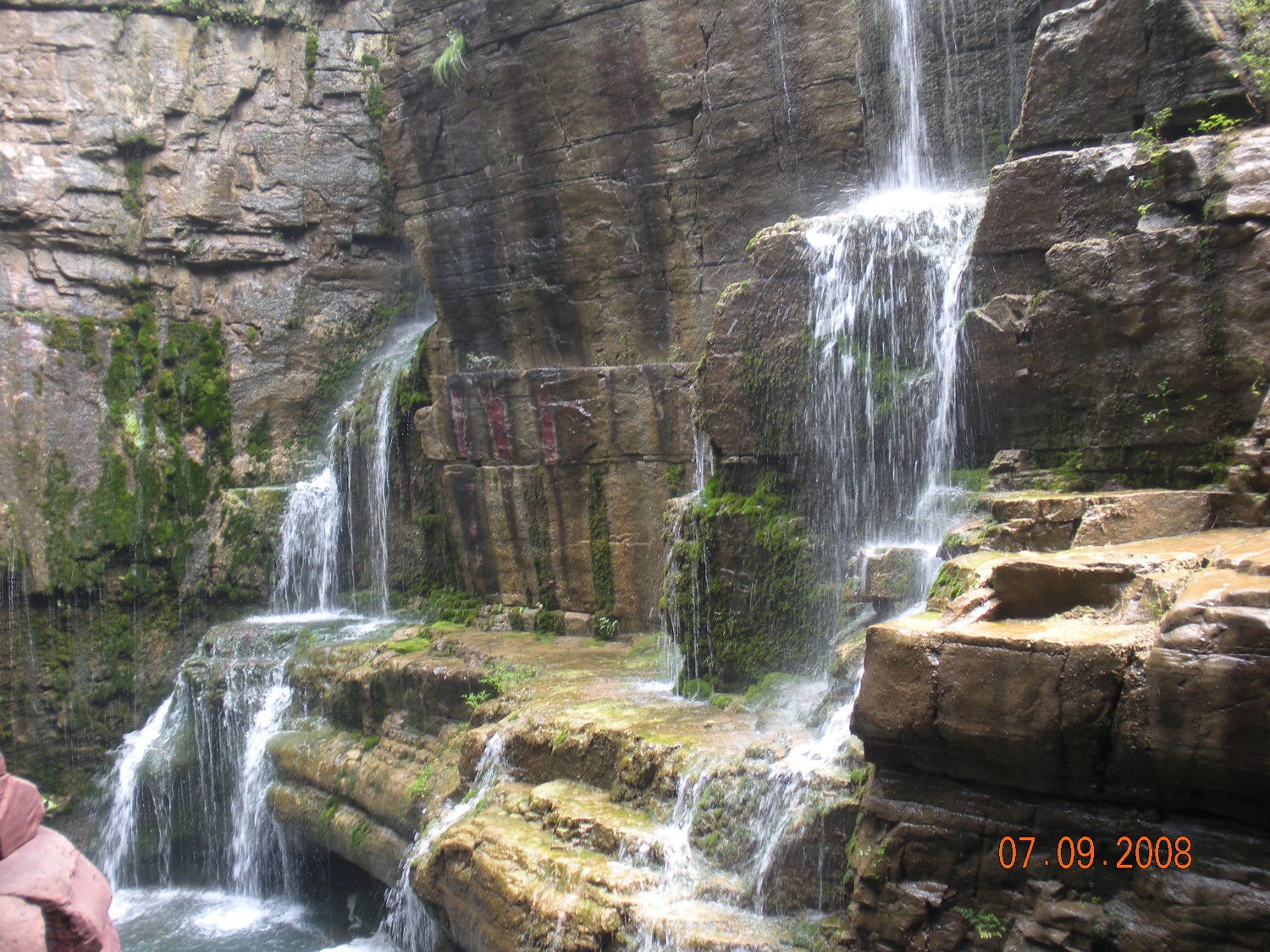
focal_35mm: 36
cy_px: 476
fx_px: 1321
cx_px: 635
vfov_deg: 39.7
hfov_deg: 51.4
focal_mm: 6.3
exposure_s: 1/32.4
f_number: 3.5
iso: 64
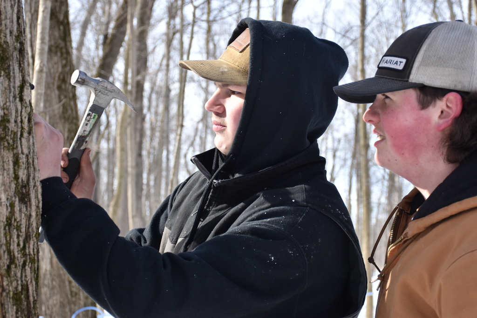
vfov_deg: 22.6
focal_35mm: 60
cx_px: 238
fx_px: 795
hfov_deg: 33.4
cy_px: 159
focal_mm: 40
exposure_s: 1/640
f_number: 4.5
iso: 320
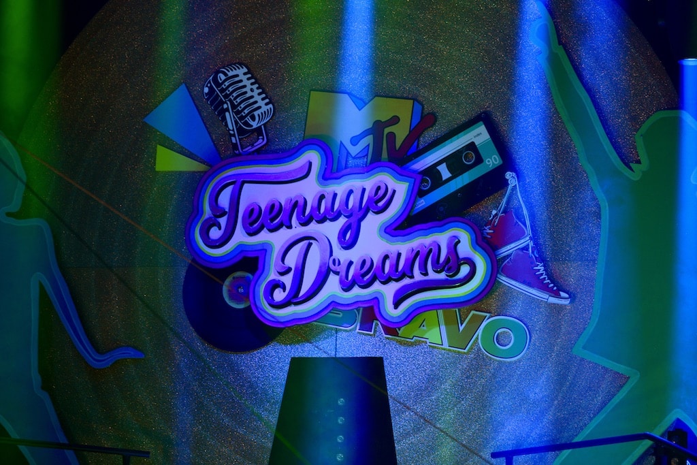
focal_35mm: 170
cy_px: 232
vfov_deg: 8.1
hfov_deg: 12.1
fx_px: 3292
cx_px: 348
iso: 640
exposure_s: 1/60
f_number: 4
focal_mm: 170
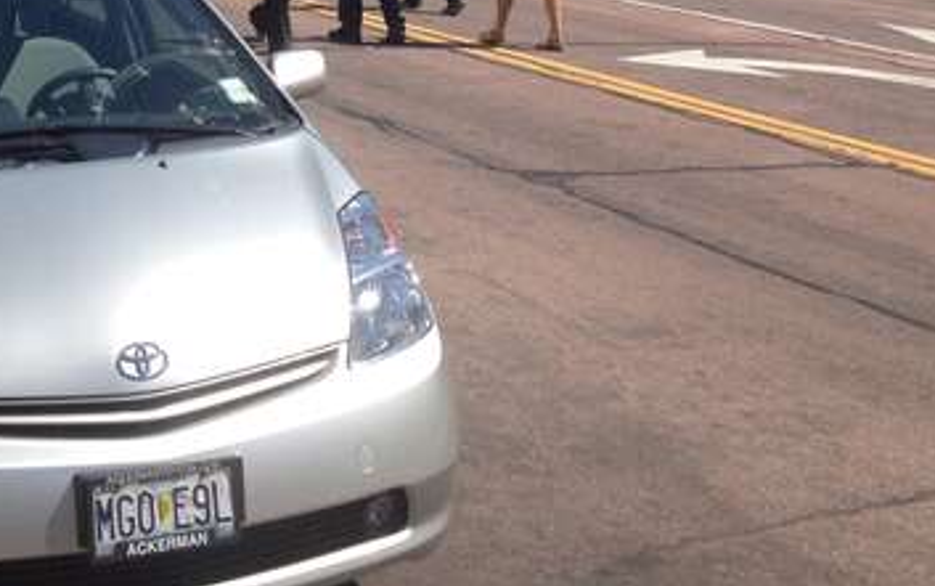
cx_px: 193
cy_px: -180
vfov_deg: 14.9
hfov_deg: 24.3
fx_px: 2141
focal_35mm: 84
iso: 50
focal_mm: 4.28
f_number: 2.4
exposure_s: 1/1534
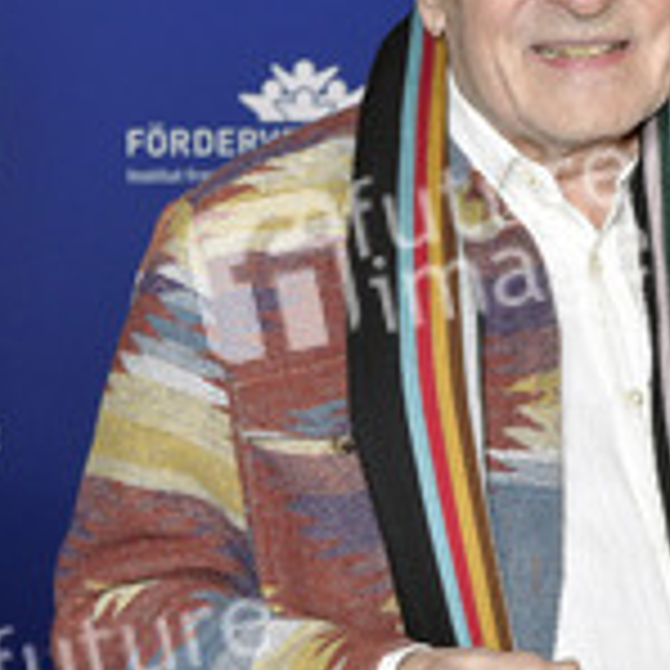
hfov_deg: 15.2
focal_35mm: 114
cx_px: 549
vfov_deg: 15.2
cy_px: 481
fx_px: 2496
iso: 2000
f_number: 5.6
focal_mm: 50
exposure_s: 1/200
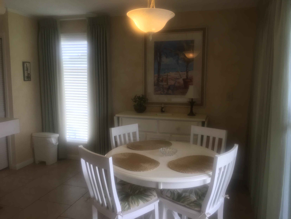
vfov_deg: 48.2
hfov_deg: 61.7
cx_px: 146
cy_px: 110
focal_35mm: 29
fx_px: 244
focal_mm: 4.15
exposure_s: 1/120
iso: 40
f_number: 2.2
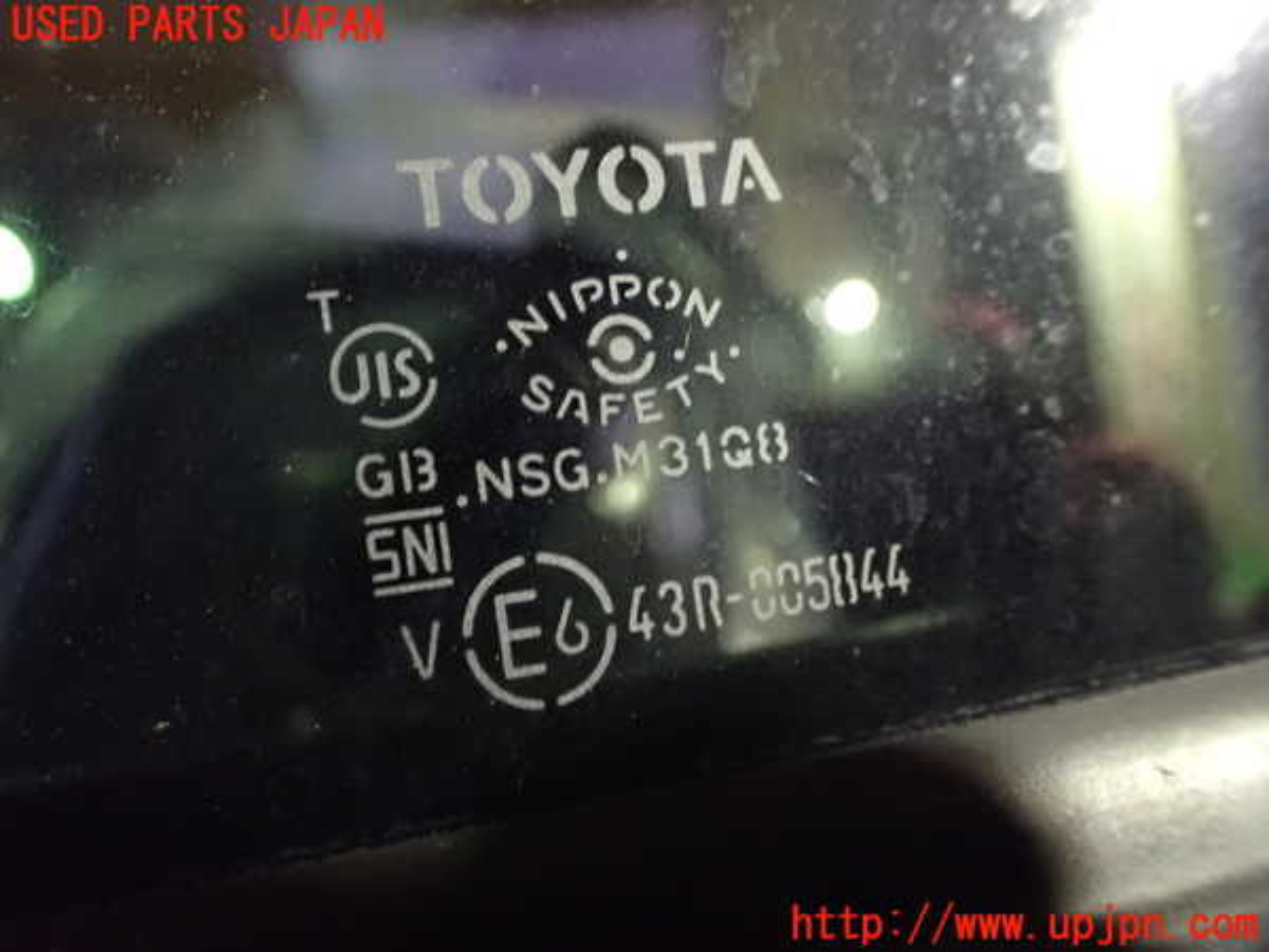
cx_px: 634
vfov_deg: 46.8
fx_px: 1100
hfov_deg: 60.0
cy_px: 476
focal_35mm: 30
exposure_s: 1/25
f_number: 2.3
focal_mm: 5.4
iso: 1600
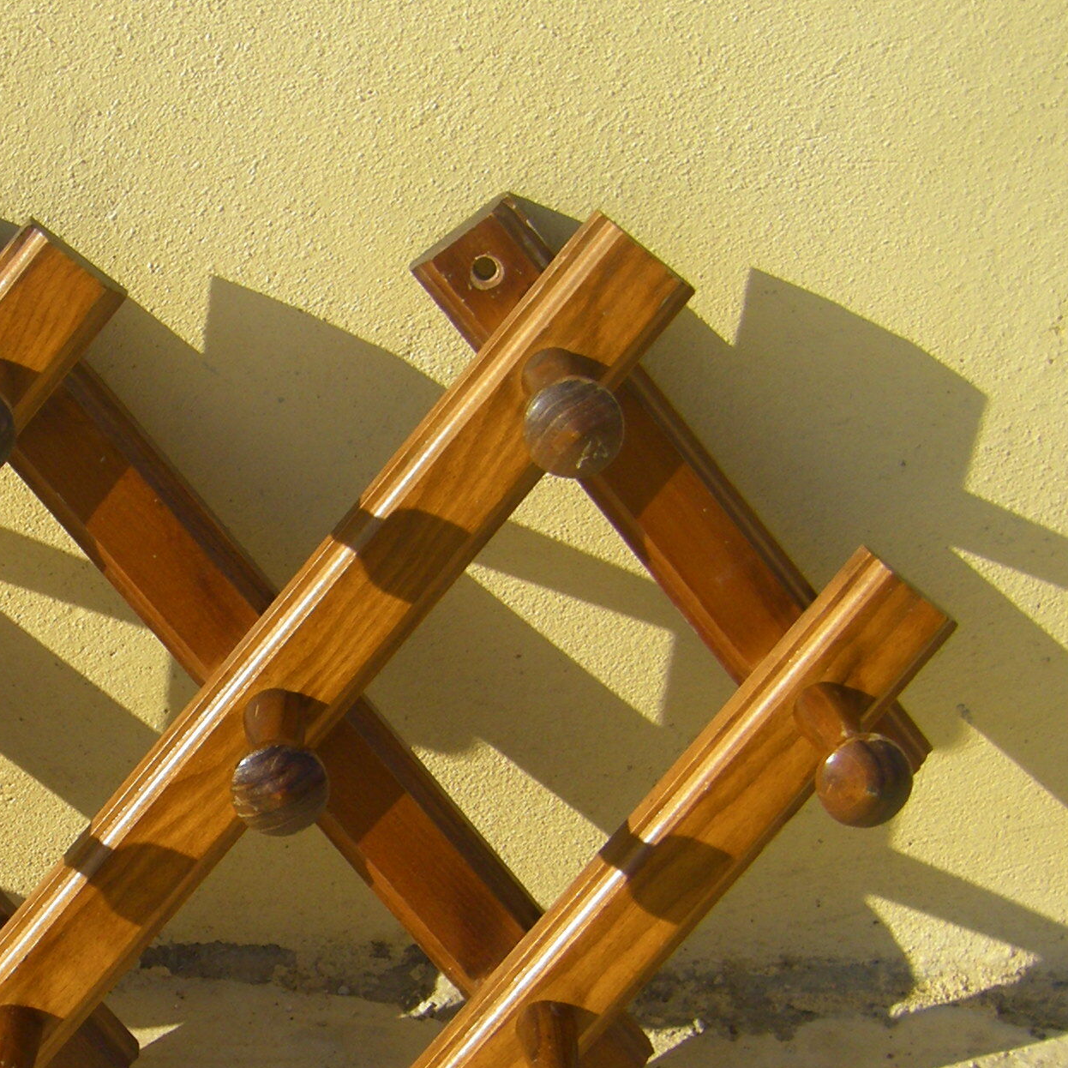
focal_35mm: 88
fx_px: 3072
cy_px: 749
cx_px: 116
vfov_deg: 19.6
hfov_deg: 19.4
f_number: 7
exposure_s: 1/200
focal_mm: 6.3
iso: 64
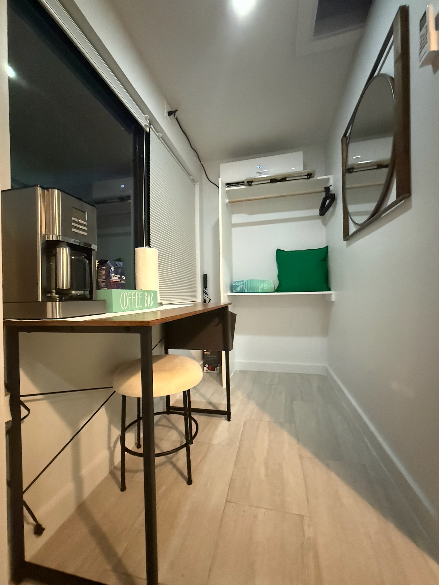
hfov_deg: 85.7
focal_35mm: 14
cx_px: 220
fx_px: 237
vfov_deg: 102.1
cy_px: 292
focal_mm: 2.22
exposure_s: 1/60
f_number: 2.2
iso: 1250
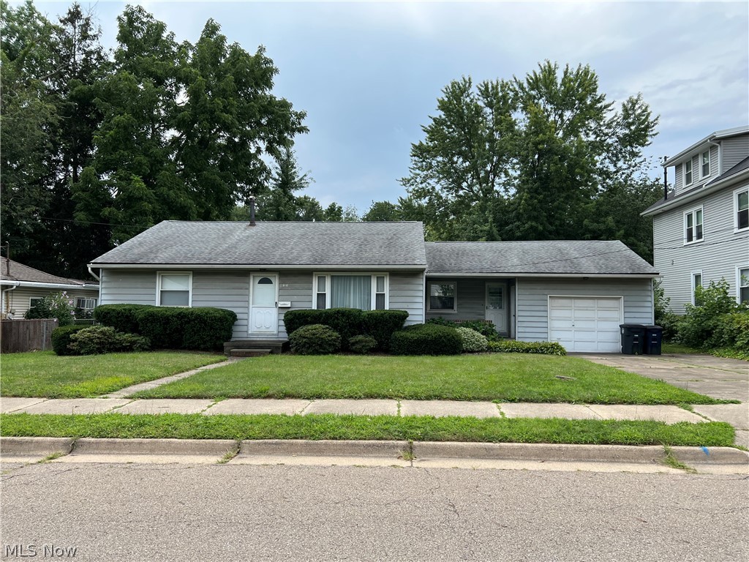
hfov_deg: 67.3
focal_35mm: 26
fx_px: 563
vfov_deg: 53.1
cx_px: 374
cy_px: 281
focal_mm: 5.7
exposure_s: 1/2513
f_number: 1.5
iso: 50
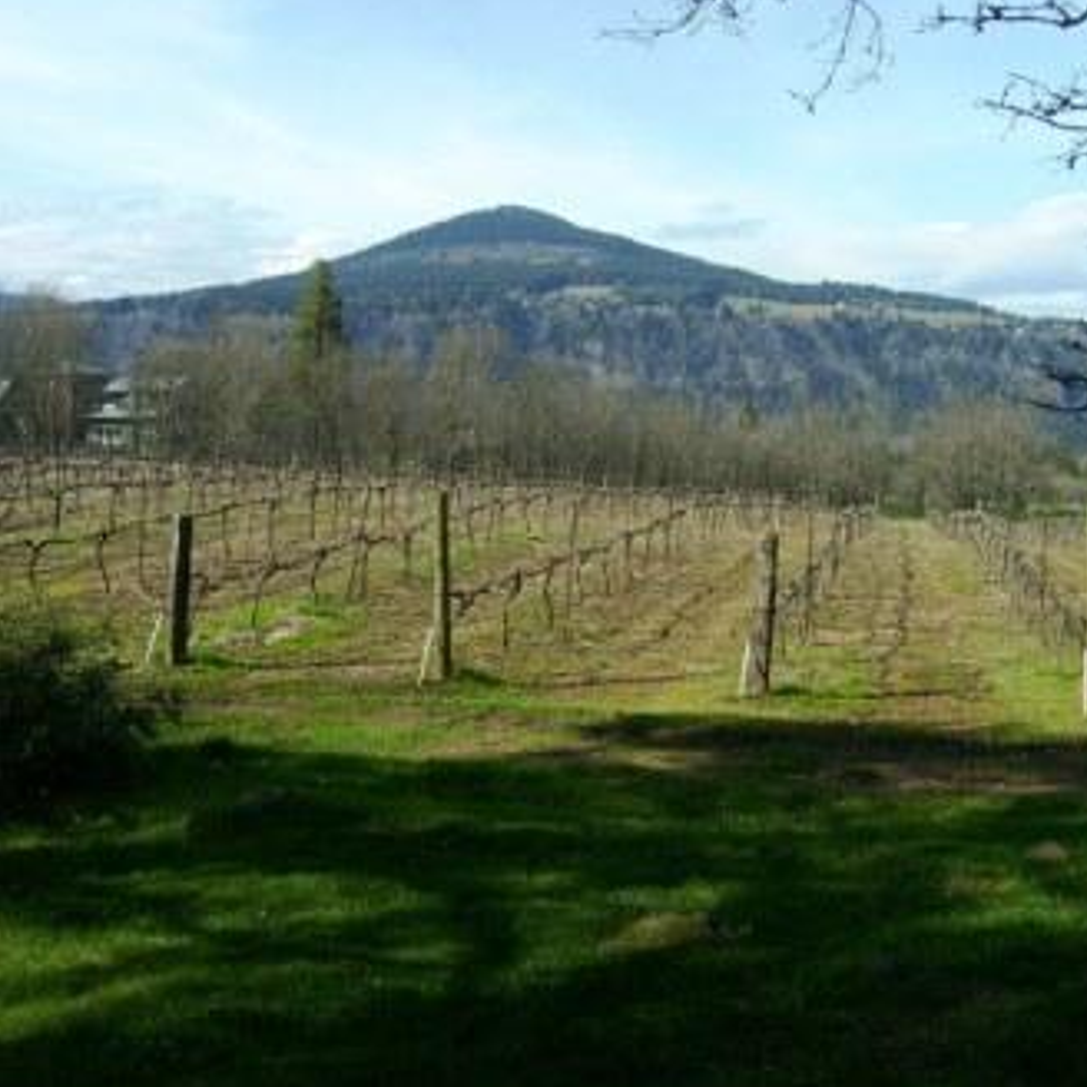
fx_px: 1457
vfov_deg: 40.7
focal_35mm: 41
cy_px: 434
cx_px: 553
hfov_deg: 40.9
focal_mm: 5.6
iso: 80
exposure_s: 1/350
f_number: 4.8
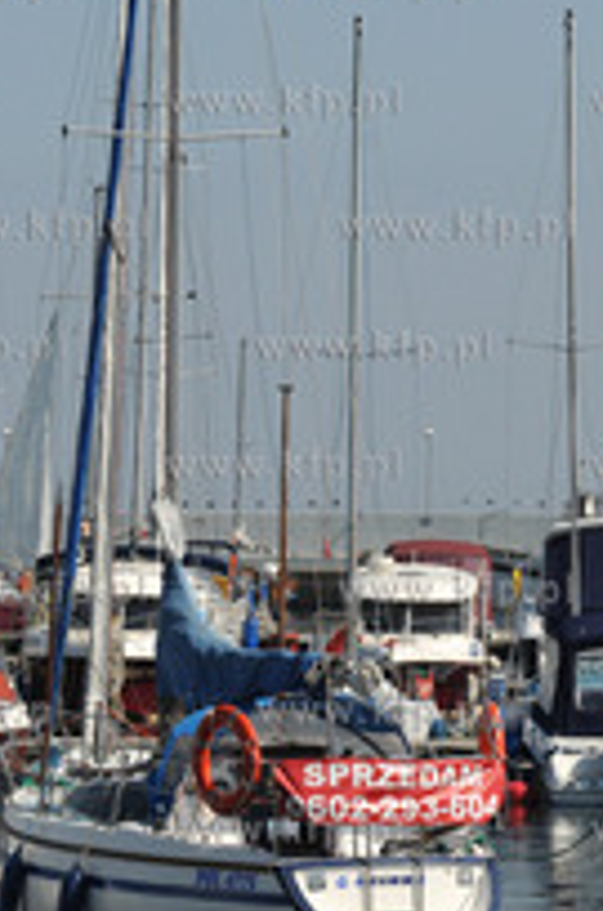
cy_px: 219
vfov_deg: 7.6
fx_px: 6843
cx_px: 313
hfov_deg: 5.0
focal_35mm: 271
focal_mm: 92
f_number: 8
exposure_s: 1/1600
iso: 400
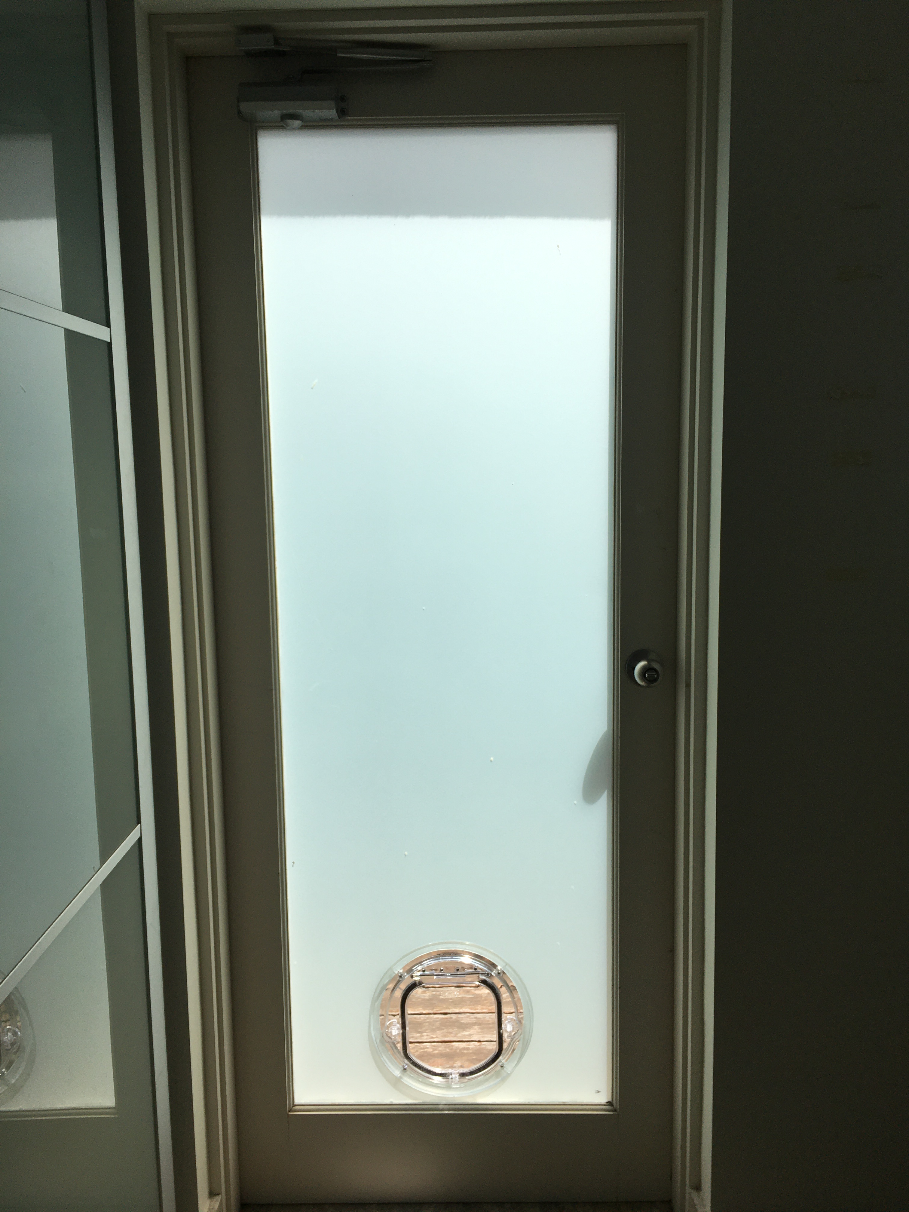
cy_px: 606
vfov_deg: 61.7
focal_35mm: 29
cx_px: 454
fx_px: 1015
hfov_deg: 48.2
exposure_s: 1/874
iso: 25
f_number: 2.2
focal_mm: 4.15
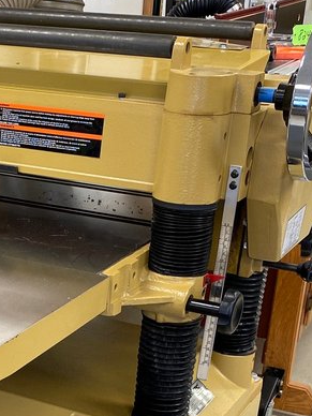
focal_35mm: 76
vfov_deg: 24.6
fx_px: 913
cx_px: -17
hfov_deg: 18.7
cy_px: 406
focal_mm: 4.25
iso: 64
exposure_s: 1/60
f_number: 1.8
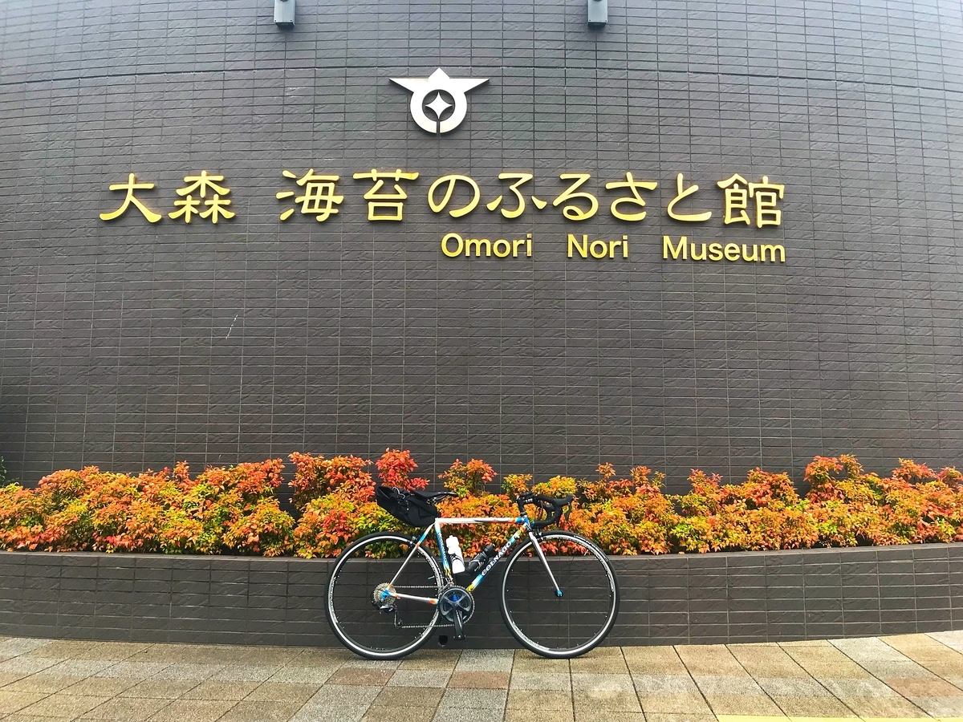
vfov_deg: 49.7
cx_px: 482
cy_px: 361
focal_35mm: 28
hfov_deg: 63.4
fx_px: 779
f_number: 1.8
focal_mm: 3.99
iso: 20
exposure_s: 1/310
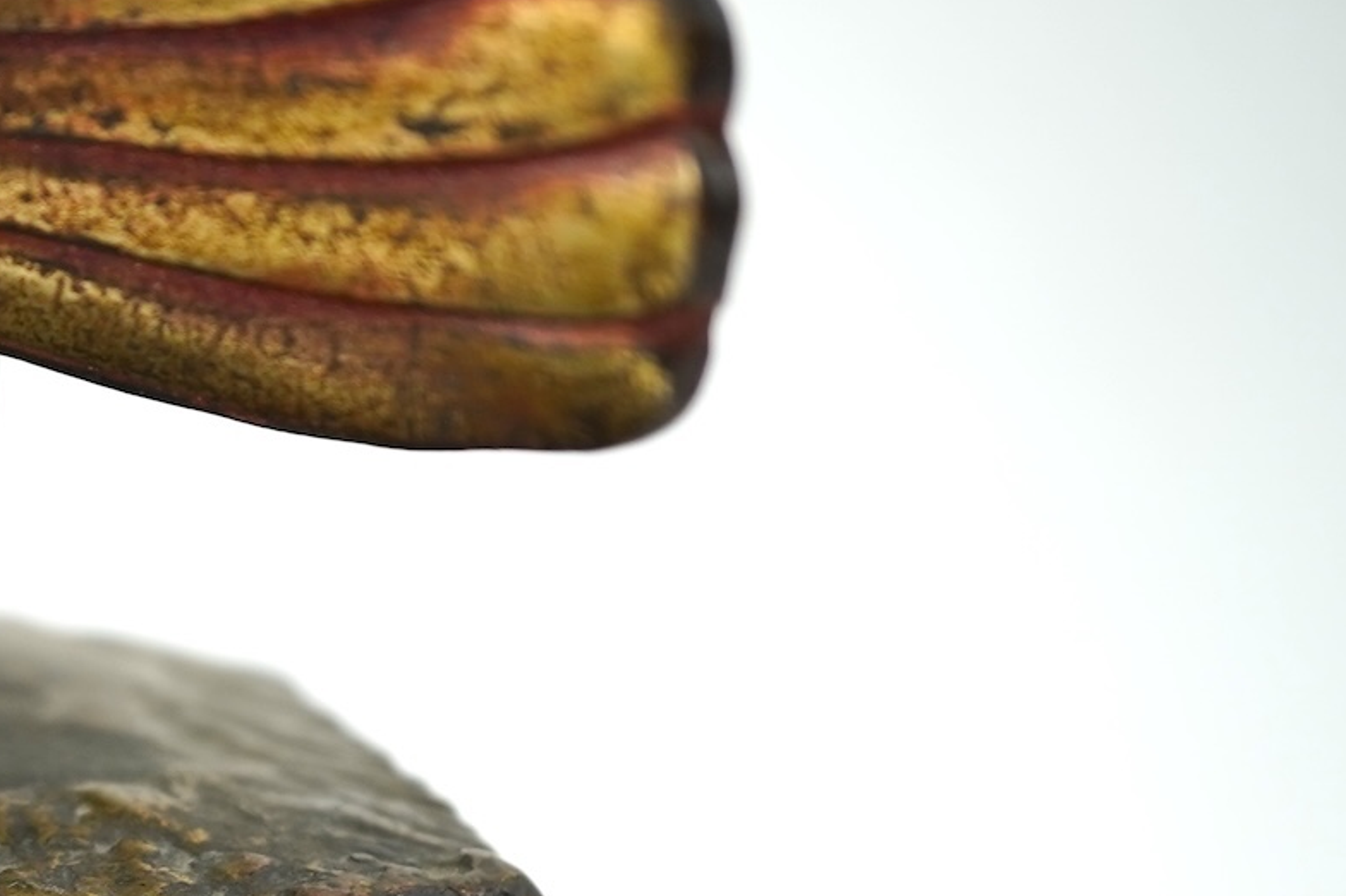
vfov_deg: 11.9
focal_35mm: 113
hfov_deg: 17.4
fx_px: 4223
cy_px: 963
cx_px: -173
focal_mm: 30
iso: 320
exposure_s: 1/50
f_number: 5
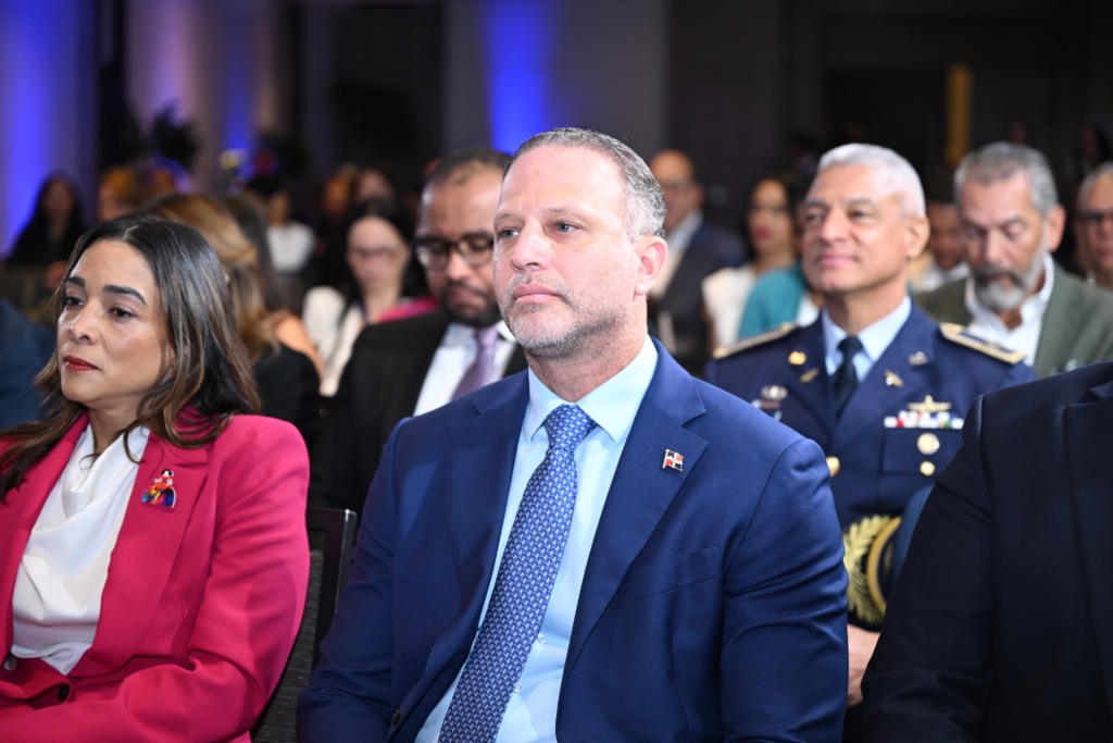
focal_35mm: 70
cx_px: 556
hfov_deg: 28.8
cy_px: 372
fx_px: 2164
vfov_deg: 19.5
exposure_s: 1/160
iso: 640
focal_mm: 70
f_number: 2.8
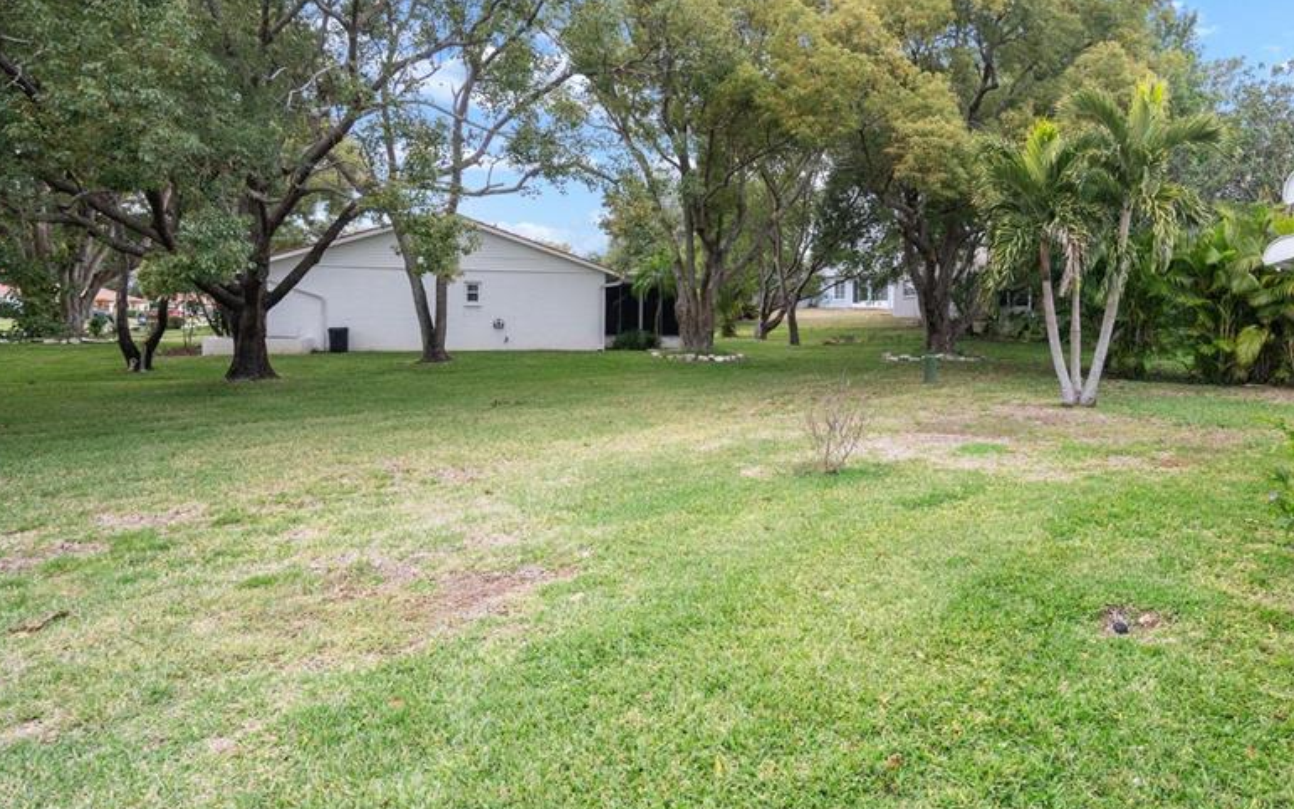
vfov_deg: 52.6
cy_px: 324
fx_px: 811
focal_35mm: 23
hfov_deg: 75.7
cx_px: 812
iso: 320
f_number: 8
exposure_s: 1/15
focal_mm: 17
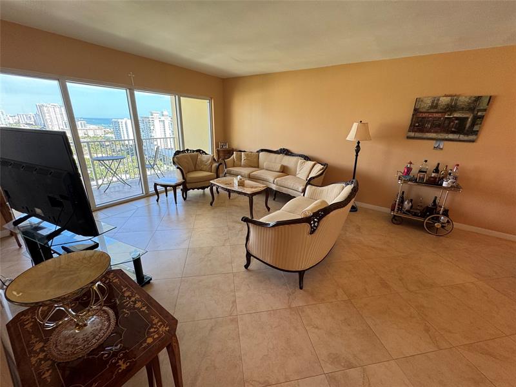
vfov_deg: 85.7
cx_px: 258
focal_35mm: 14
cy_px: 194
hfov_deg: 102.1
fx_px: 209
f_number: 2.2
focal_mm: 2.22
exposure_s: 1/120
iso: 125
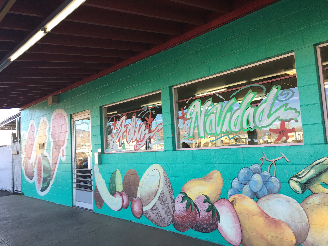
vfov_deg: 48.2
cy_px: 123
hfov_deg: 61.7
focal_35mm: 29
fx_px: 275
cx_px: 164
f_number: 2.2
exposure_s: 1/120
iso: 25
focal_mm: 4.15
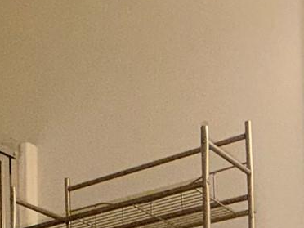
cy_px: 407
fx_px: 676
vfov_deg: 16.2
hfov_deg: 25.3
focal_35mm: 77
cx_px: 141
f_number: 2.2
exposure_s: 1/120
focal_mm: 2.22
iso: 80
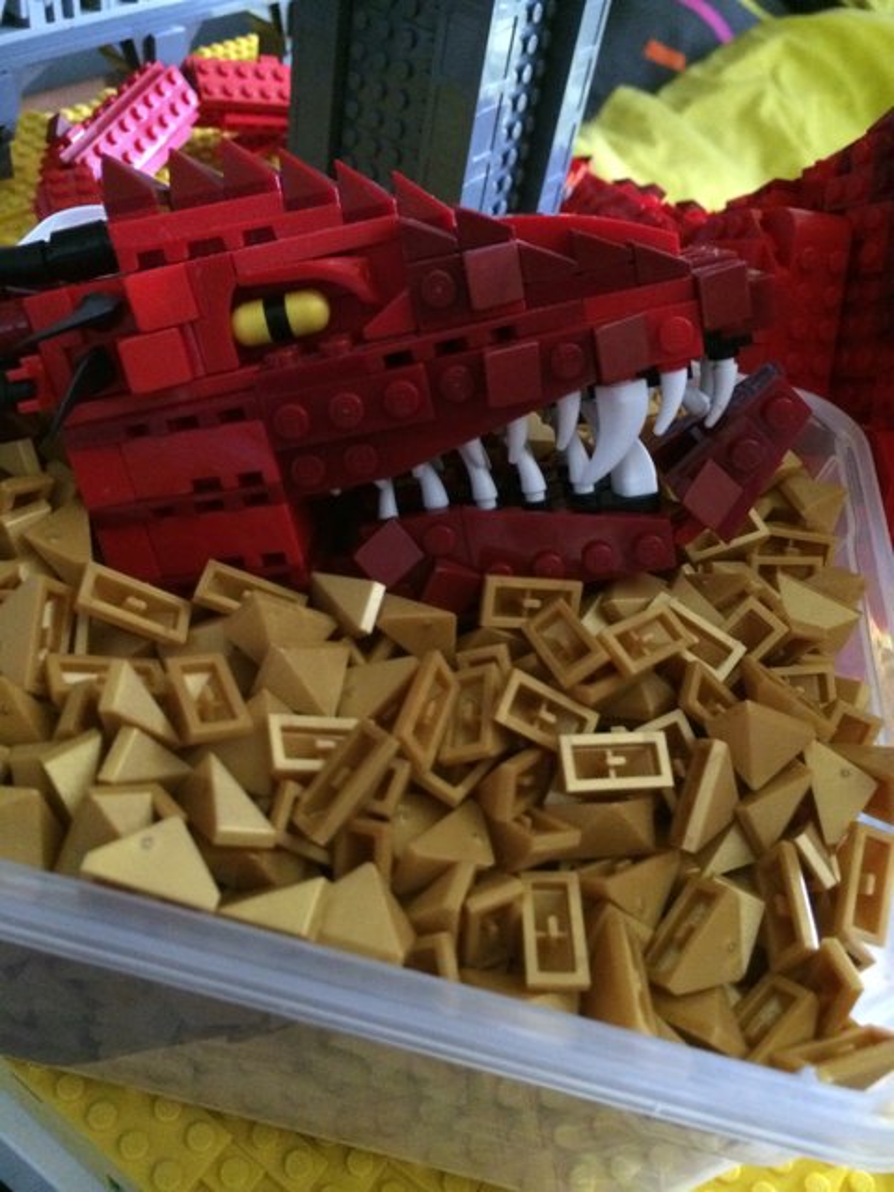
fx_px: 1033
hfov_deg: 46.8
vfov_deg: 60.0
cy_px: 596
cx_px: 447
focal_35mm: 30
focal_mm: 4.12
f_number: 2.2
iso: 500
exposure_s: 1/15
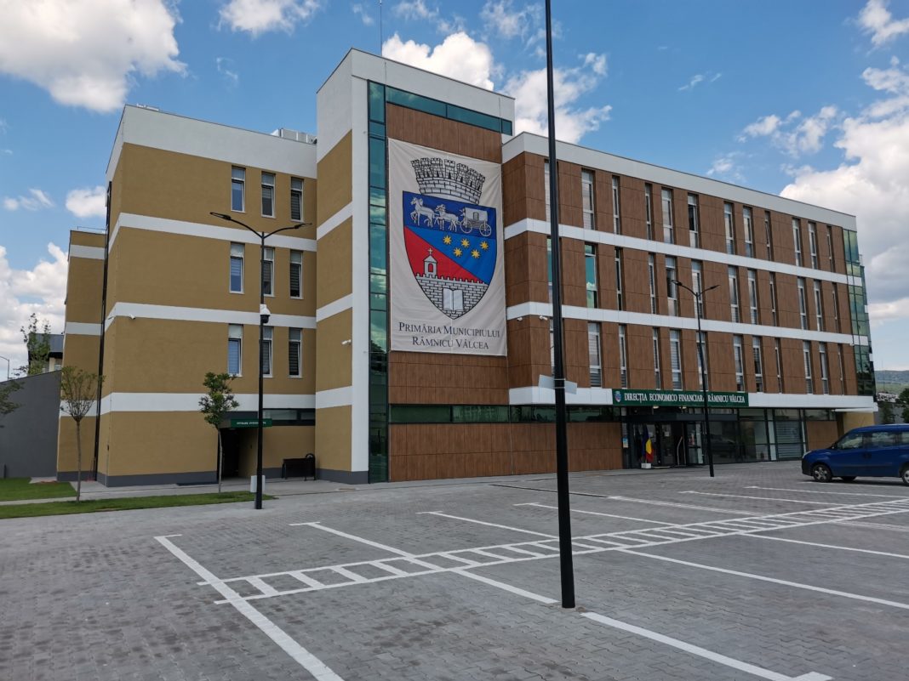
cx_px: 454
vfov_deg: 53.1
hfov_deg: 67.3
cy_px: 340
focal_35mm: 26
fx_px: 683
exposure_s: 1/1193
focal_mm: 4.75
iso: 50
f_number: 1.8
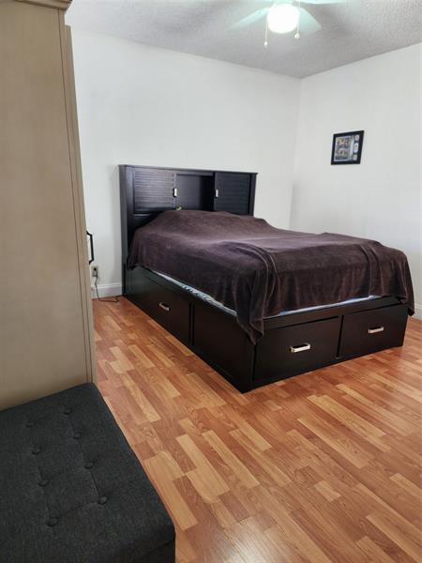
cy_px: 282
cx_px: 211
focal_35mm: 23
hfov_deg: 58.9
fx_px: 374
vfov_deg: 73.9
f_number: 1.8
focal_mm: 6.4
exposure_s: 1/30
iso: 320
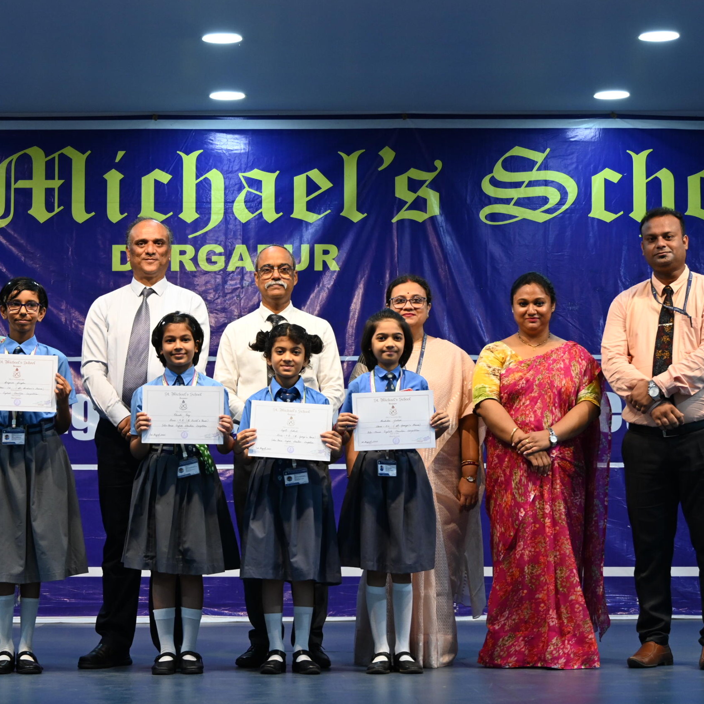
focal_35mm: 85
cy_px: 349
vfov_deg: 20.4
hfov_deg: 20.4
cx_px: 251
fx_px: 1956
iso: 900
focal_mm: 44
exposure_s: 1/125
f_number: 4.5
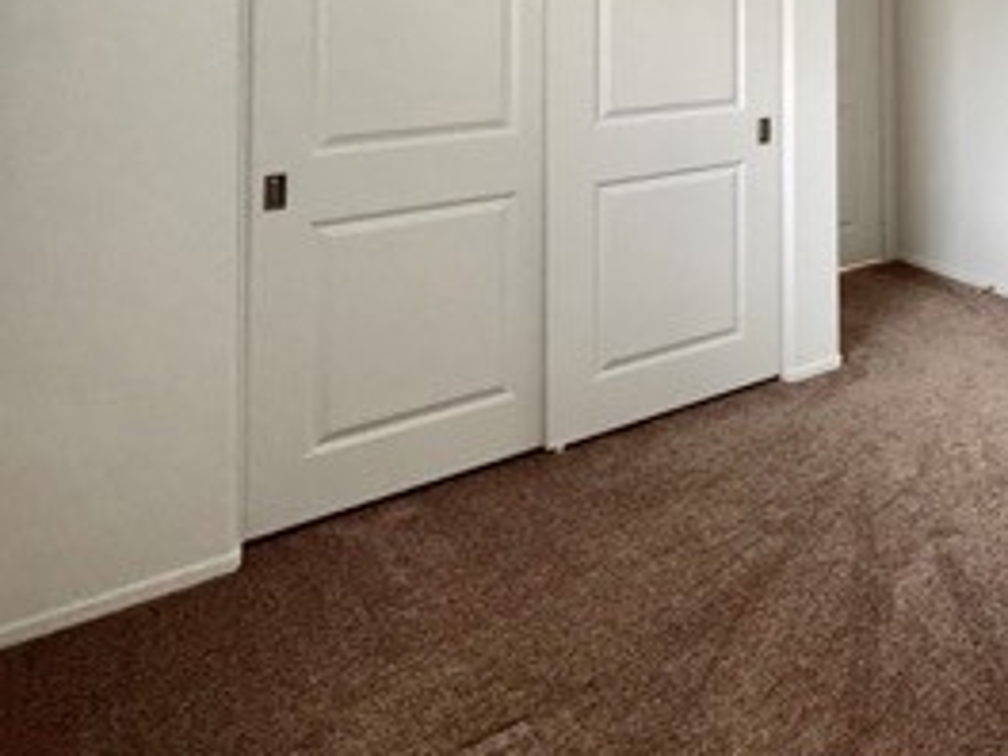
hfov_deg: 42.8
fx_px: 990
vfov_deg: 36.2
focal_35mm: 34
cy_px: -53
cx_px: 1096
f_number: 2.2
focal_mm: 2.22
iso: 320
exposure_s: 1/79
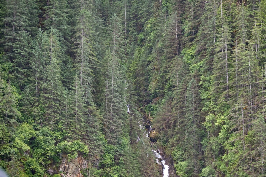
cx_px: 173
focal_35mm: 100
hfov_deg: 20.4
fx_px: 739
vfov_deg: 13.7
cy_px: 95
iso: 320
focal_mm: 70
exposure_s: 1/160
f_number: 4.5
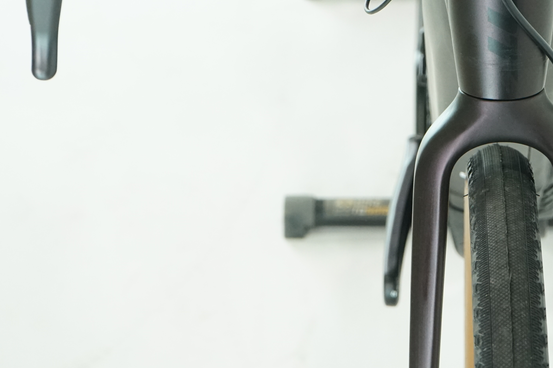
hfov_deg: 13.6
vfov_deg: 9.1
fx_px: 2304
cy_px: 46
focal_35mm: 150
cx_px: 496
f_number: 7.1
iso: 2500
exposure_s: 1/200
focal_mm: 70
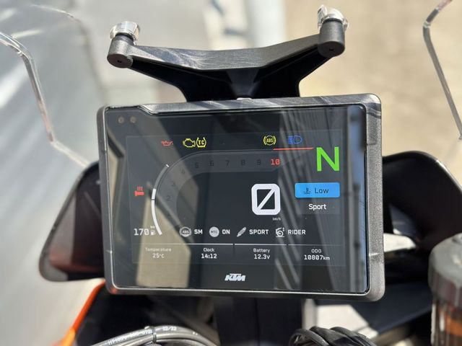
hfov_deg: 39.7
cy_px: 173
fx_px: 641
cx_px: 231
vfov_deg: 30.3
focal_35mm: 48
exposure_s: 1/704
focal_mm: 6.86
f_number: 1.78
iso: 80
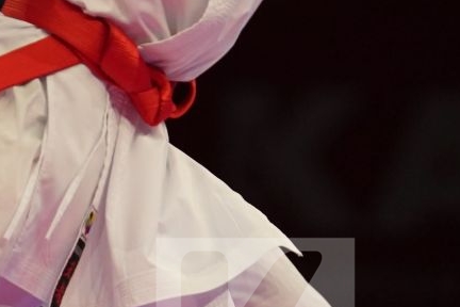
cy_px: -44
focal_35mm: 833
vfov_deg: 1.7
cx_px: 256
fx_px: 10643
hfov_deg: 2.5
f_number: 2.8
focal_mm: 200
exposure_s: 1/1000
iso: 2000
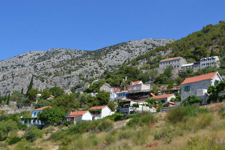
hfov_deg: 46.4
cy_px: 75
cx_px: 112
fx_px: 263
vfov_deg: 31.9
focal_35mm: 42
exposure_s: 1/250
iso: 100
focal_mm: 28
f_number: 8
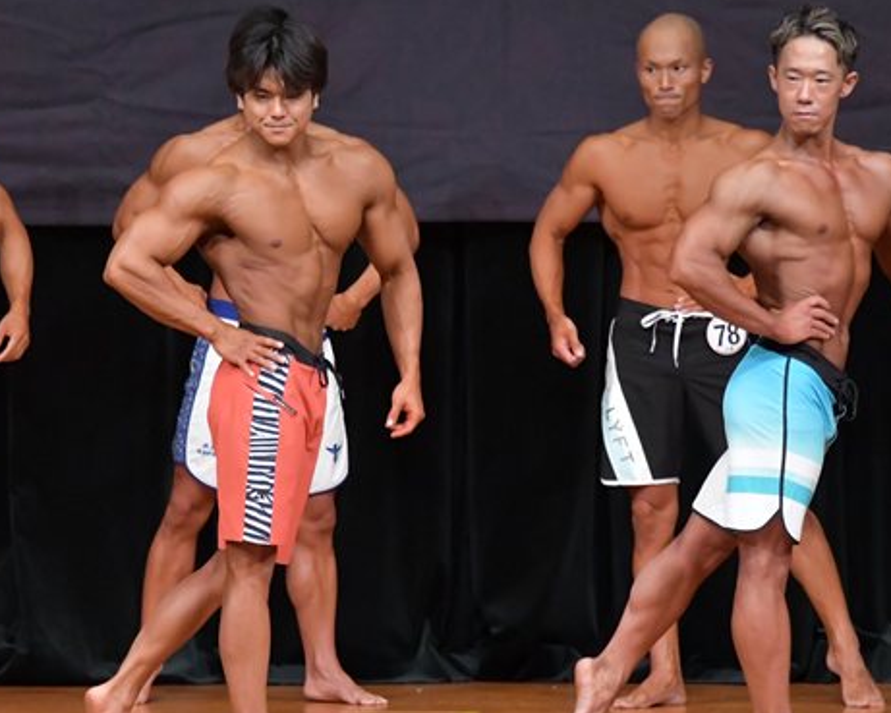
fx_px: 11236
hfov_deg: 4.5
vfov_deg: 3.6
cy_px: 396
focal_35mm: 426
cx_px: 322
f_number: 5.6
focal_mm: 180
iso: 5000
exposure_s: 1/400
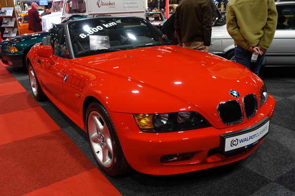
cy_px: 98
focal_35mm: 31
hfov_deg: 60.3
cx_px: 148
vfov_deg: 42.3
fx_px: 254
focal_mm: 11.22
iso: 250
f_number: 2.5
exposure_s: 1/40
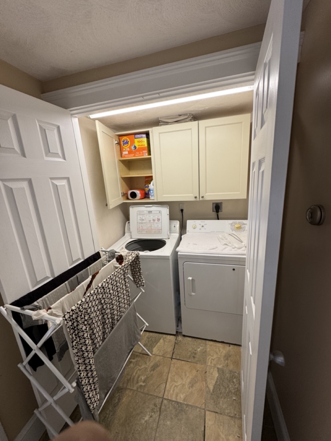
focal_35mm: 14
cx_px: 166
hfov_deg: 85.7
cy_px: 220
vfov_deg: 102.1
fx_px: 178
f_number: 2.2
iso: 64
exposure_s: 1/99
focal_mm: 2.22
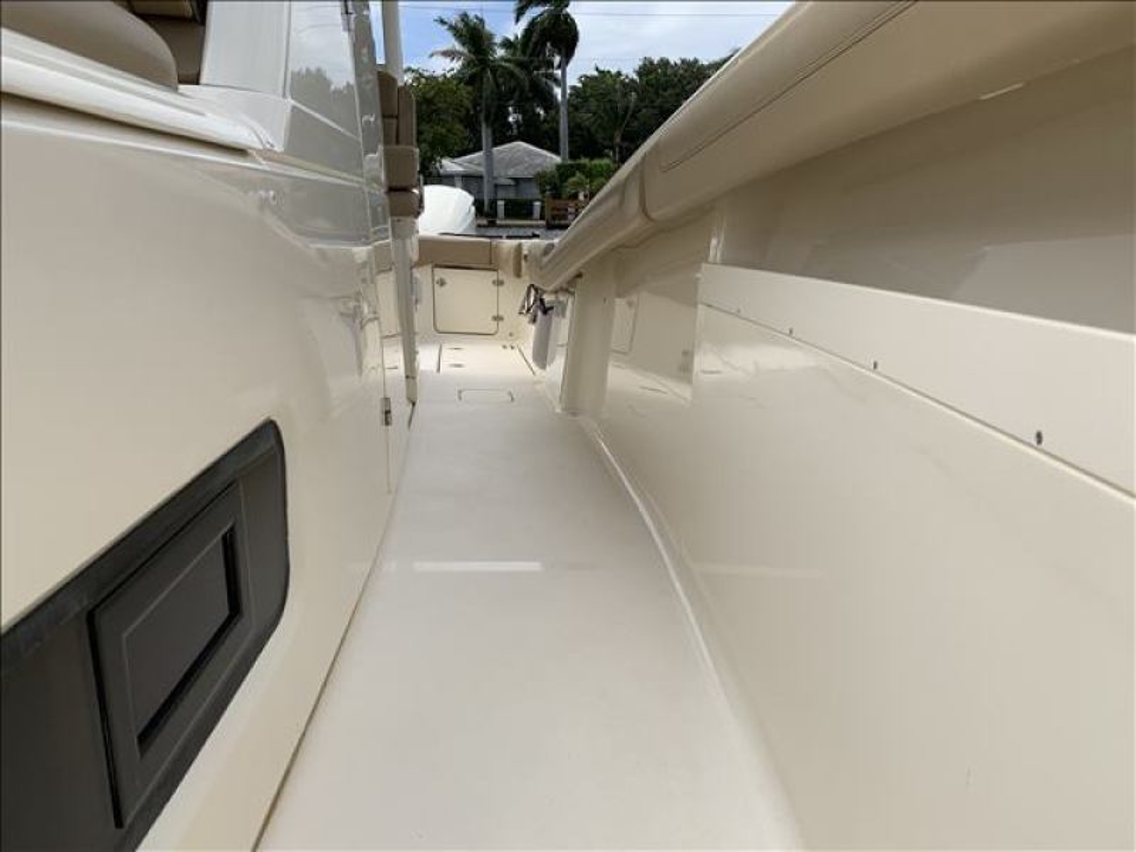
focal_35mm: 26
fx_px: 853
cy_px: 426
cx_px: 568
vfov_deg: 53.1
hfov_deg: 67.3
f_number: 1.8
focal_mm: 4.25
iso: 25
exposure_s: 1/2915
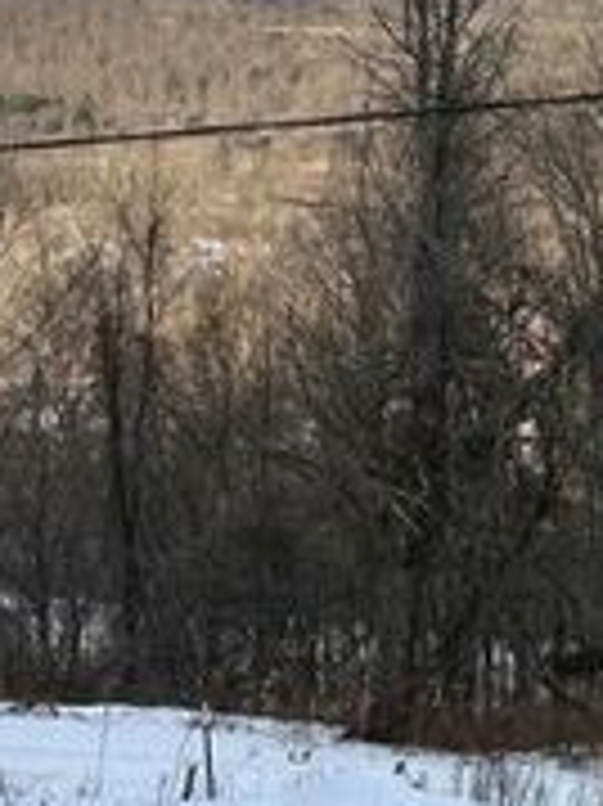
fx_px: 2256
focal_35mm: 97
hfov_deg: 14.5
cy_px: 155
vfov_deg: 20.0
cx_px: 796
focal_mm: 5.7
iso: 50
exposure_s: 1/2571
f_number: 1.5
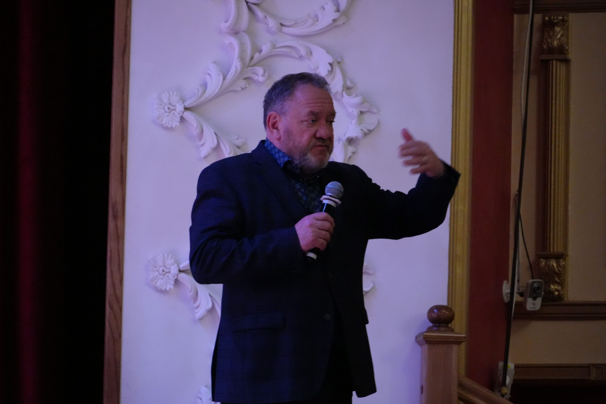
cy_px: 202
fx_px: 3281
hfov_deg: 10.6
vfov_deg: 7.0
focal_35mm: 195
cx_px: 303
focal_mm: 130
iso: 6400
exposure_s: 1/160
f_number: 5.6
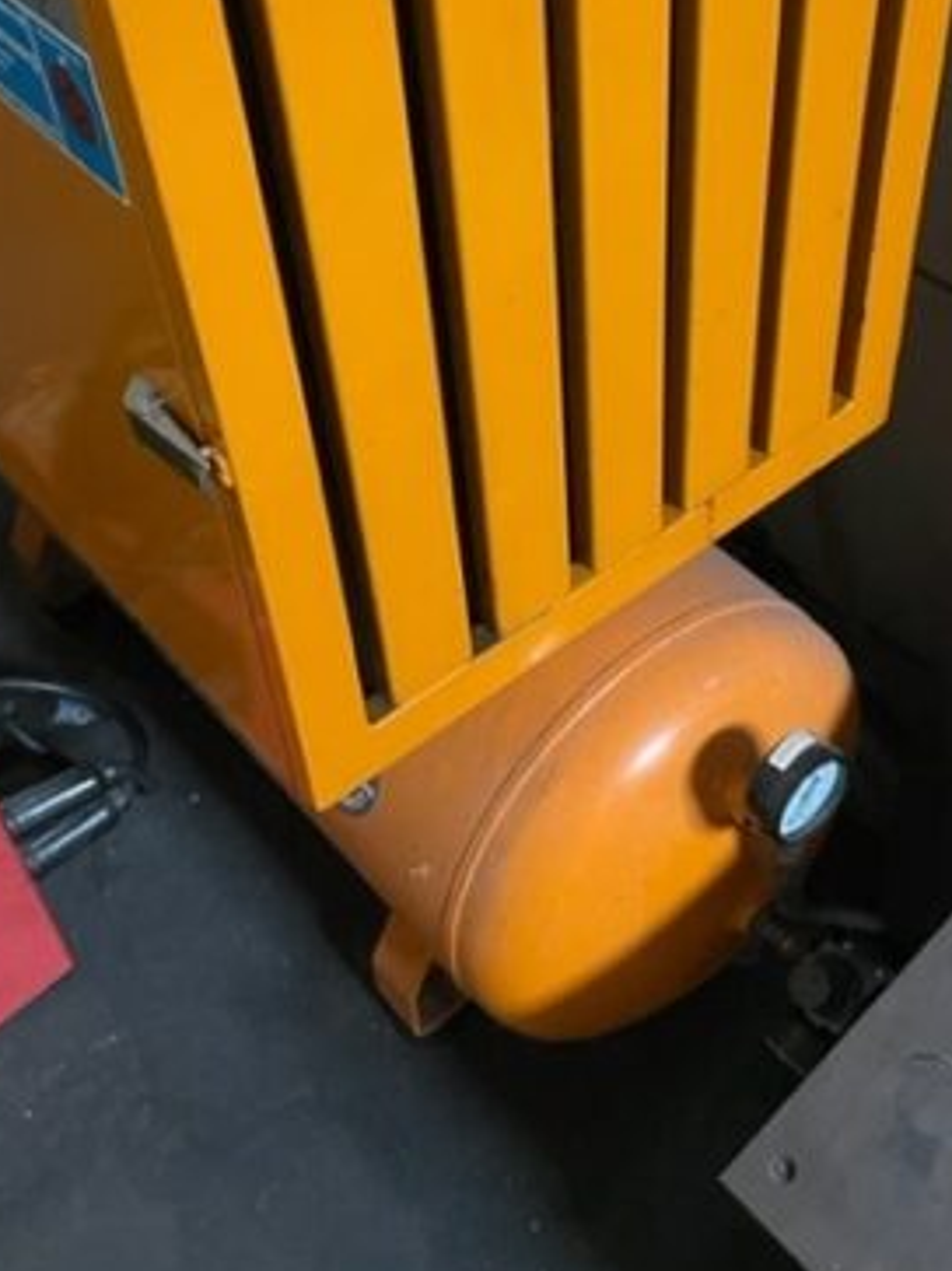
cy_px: 518
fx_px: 1578
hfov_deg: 33.5
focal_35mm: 43
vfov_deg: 43.7
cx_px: 567
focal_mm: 4.2
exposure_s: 1/25
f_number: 1.6
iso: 800
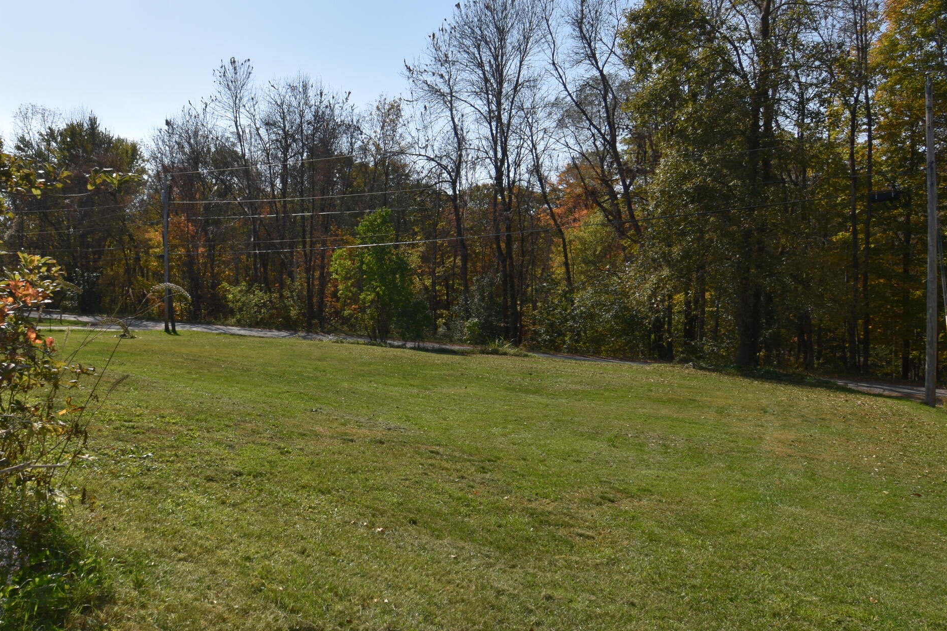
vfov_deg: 53.1
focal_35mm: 24
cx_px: 335
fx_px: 631
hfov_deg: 72.1
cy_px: 314
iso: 100
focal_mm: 10
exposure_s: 1/200
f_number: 11
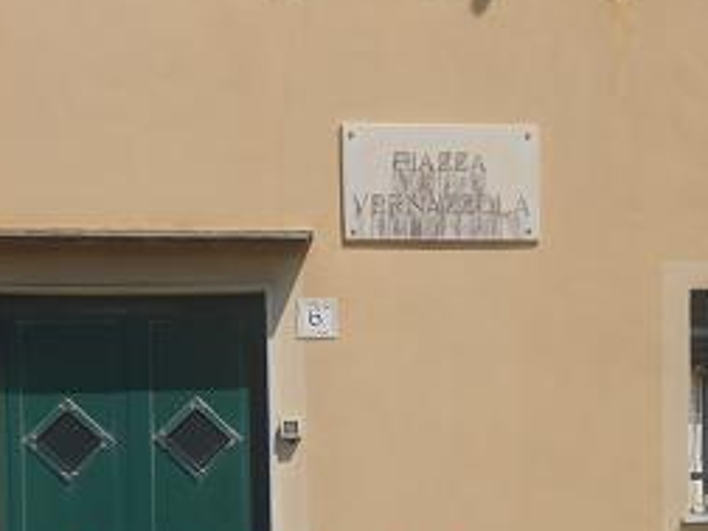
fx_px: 1350
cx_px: 563
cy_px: 530
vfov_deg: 21.5
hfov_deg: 28.8
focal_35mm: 66
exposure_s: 1/320
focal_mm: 5.8
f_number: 9
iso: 80
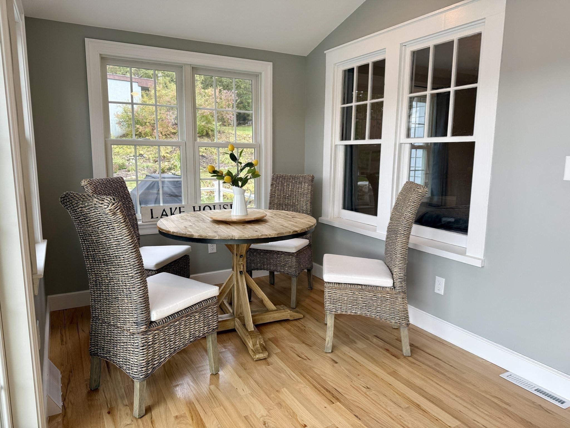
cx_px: 285
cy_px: 214
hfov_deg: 71.6
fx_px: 395
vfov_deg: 56.8
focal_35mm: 24
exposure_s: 1/120
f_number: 1.78
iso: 80
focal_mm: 6.76
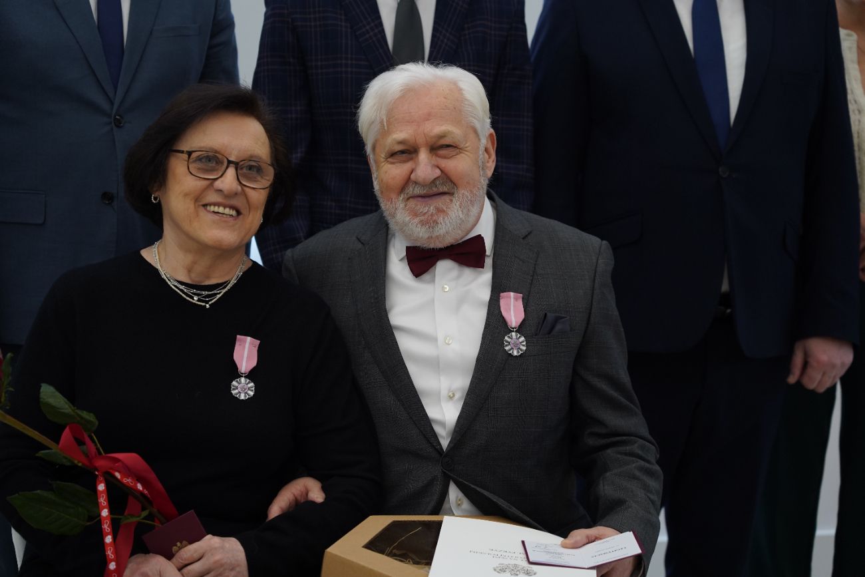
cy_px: 288
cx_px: 432
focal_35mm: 82
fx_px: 1970
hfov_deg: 24.8
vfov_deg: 16.7
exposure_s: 1/125
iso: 1250
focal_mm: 82
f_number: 4
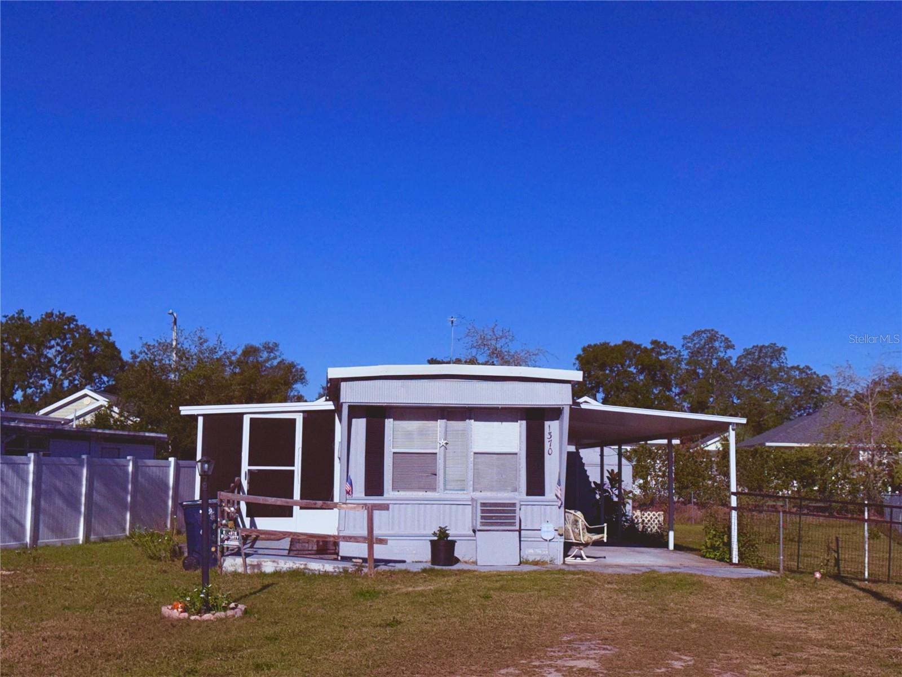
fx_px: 1251
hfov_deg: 39.7
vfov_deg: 30.3
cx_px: 451
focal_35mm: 48
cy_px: 338
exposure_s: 1/43478
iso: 50
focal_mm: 6.76
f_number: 1.78
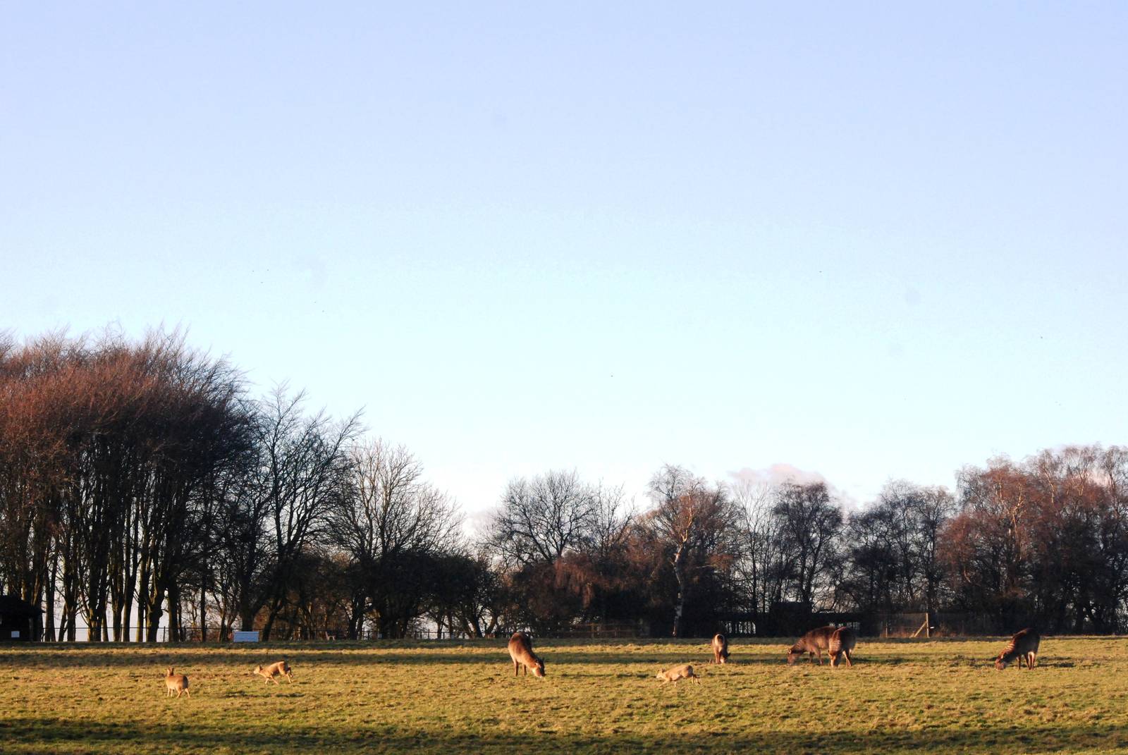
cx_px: 564
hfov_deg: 19.4
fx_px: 3294
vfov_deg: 13.1
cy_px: 378
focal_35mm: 105
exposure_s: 1/1000
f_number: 8
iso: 1000
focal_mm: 70
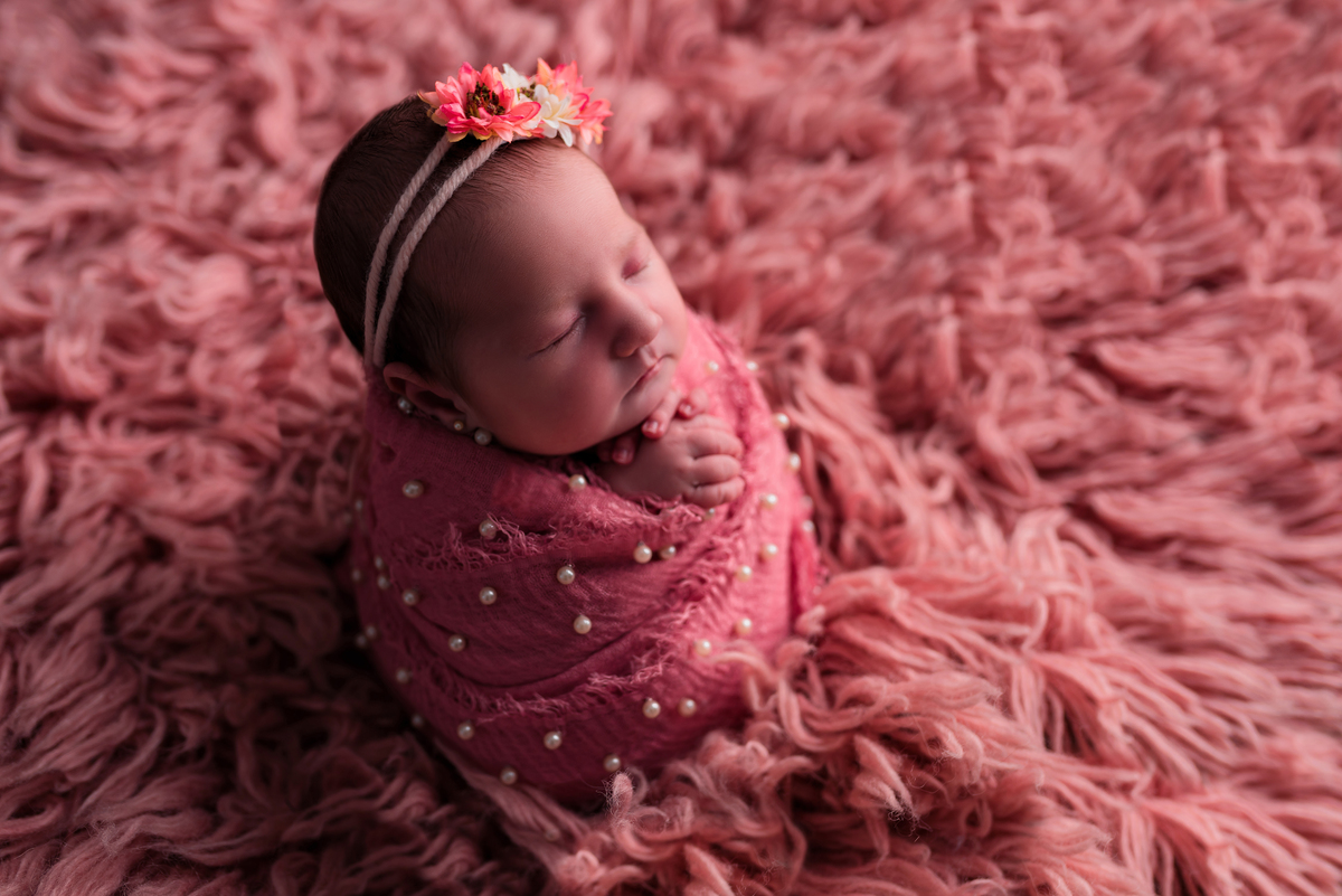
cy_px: 448
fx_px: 1305
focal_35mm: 35
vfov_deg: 37.9
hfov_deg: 54.4
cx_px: 671
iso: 100
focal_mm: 35
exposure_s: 1/160
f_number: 2.8
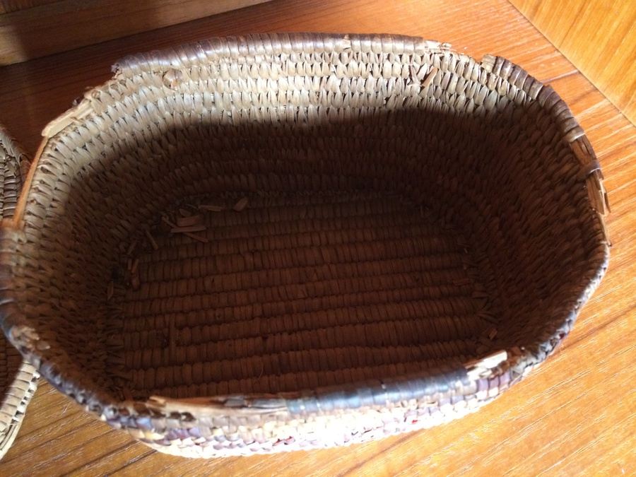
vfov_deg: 46.8
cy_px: 238
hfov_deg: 60.0
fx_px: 551
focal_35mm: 30
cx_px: 318
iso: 320
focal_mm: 4.12
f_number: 2.2
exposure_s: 1/30
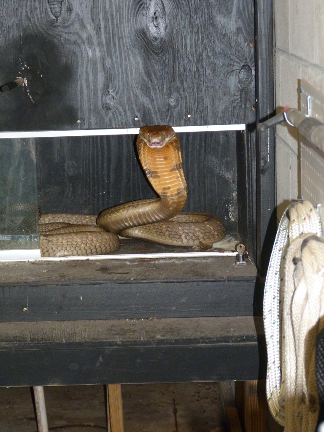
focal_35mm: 111
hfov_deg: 13.3
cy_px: 216
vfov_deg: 17.7
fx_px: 1385
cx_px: 162
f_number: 3.5
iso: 400
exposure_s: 1/60
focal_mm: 20.1
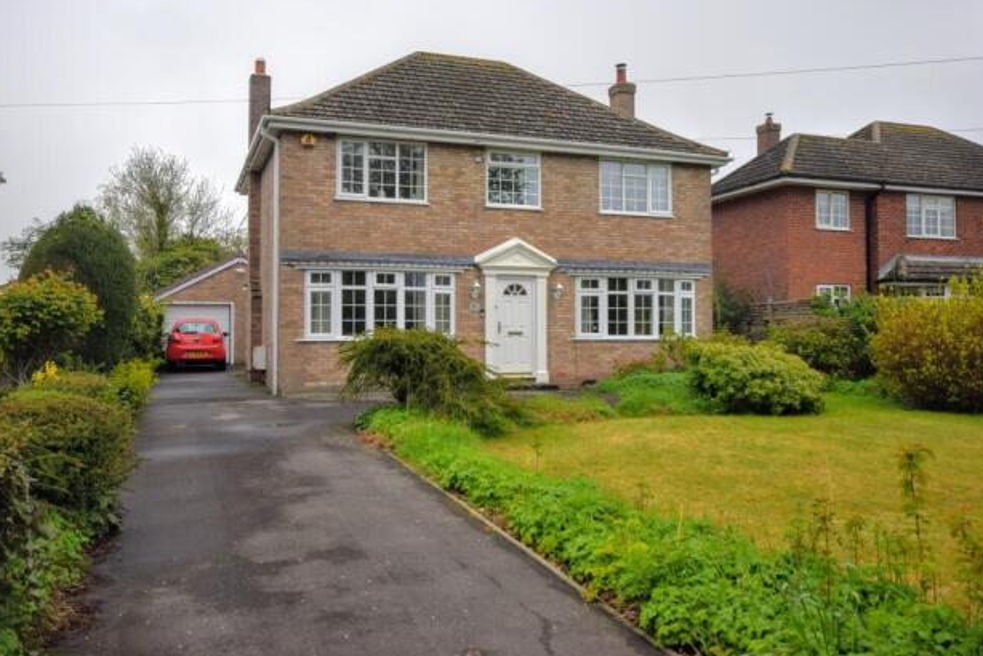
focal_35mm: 32
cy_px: 313
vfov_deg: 41.1
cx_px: 505
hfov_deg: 58.7
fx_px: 874
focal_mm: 20
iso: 100
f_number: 5.6
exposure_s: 1/200
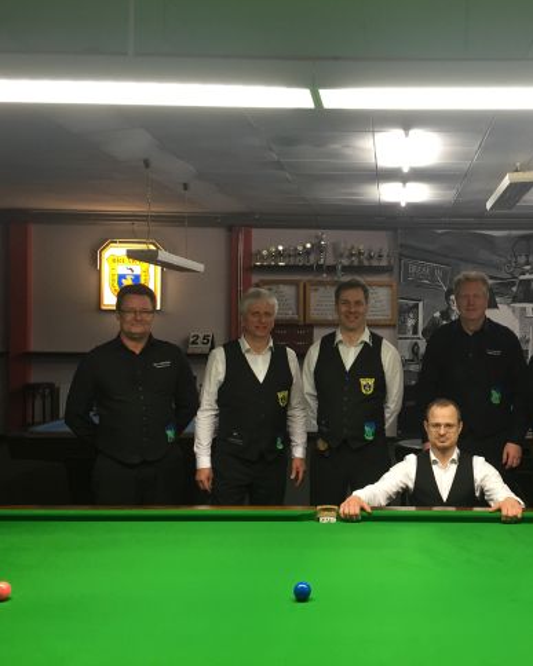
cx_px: 393
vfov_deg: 47.9
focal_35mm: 38
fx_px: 750
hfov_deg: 38.3
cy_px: 332
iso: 125
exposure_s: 1/33
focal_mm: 4.15
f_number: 2.2
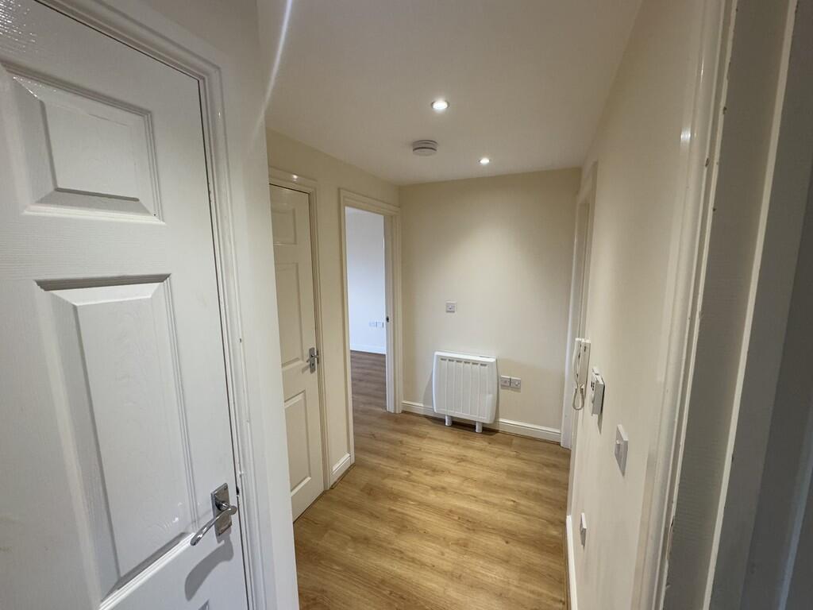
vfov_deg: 85.7
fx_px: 329
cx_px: 406
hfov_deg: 102.1
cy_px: 305
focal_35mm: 14
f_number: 2.2
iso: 250
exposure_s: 1/99
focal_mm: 2.22
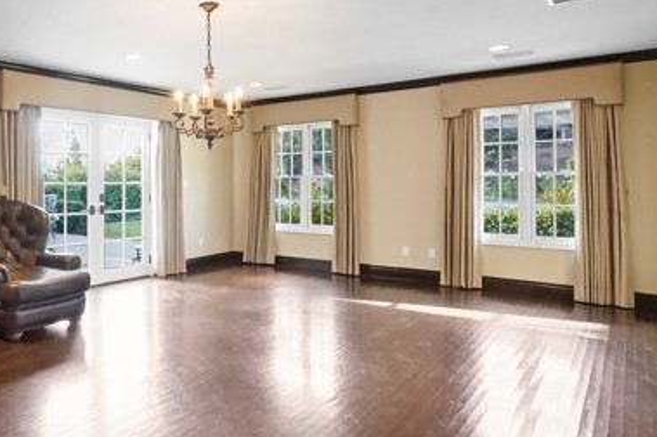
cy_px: 172
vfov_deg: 47.5
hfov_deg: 62.4
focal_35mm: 27
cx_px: 142
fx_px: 492
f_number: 11
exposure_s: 1/30
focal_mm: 16
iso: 12800
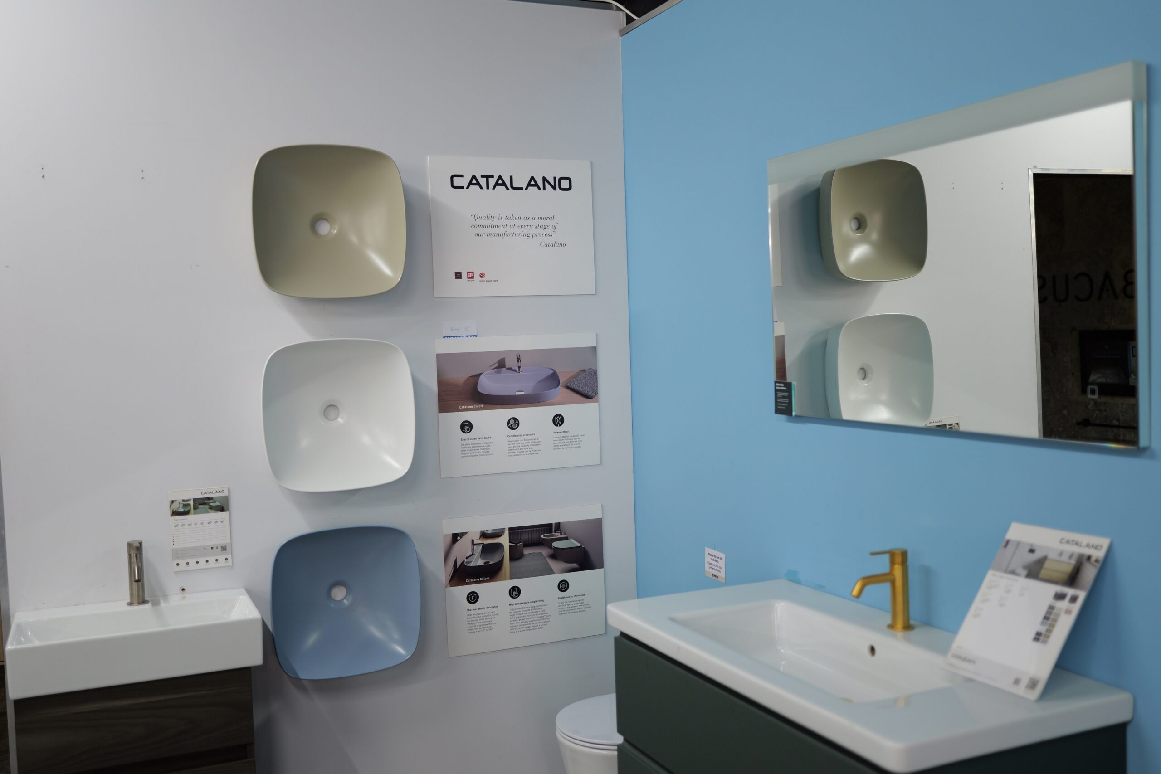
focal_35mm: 35
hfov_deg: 54.4
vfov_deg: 37.9
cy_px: 387
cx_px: 580
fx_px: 1129
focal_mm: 35
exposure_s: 1/60
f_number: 1.8
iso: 200
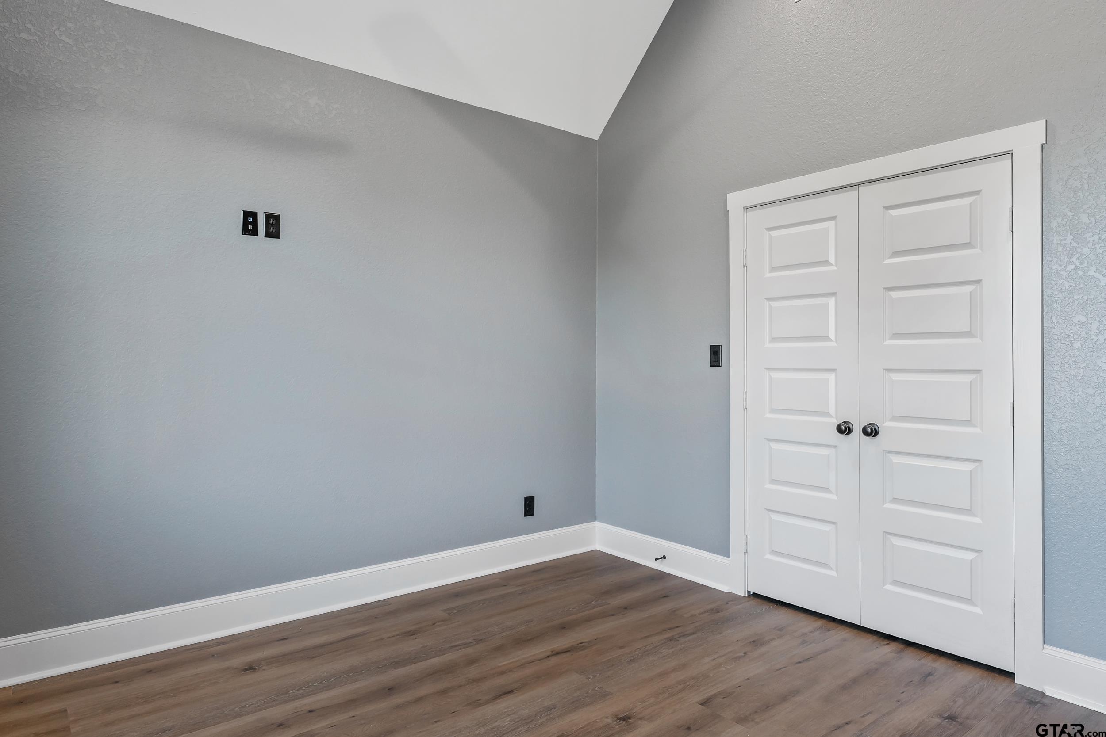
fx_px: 676
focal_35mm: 22
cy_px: 368
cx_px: 553
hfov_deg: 78.6
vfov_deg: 57.2
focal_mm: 22
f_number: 8
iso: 800
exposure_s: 1/15
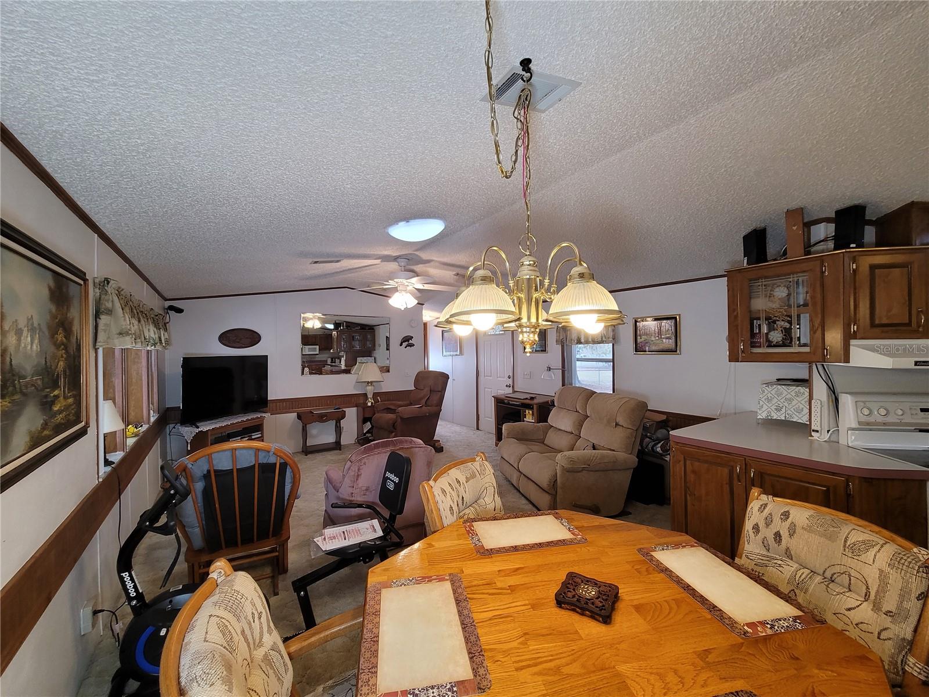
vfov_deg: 89.9
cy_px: 348
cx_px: 464
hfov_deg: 106.2
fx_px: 349
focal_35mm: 13
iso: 200
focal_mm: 2.2
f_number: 2.2
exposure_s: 1/60
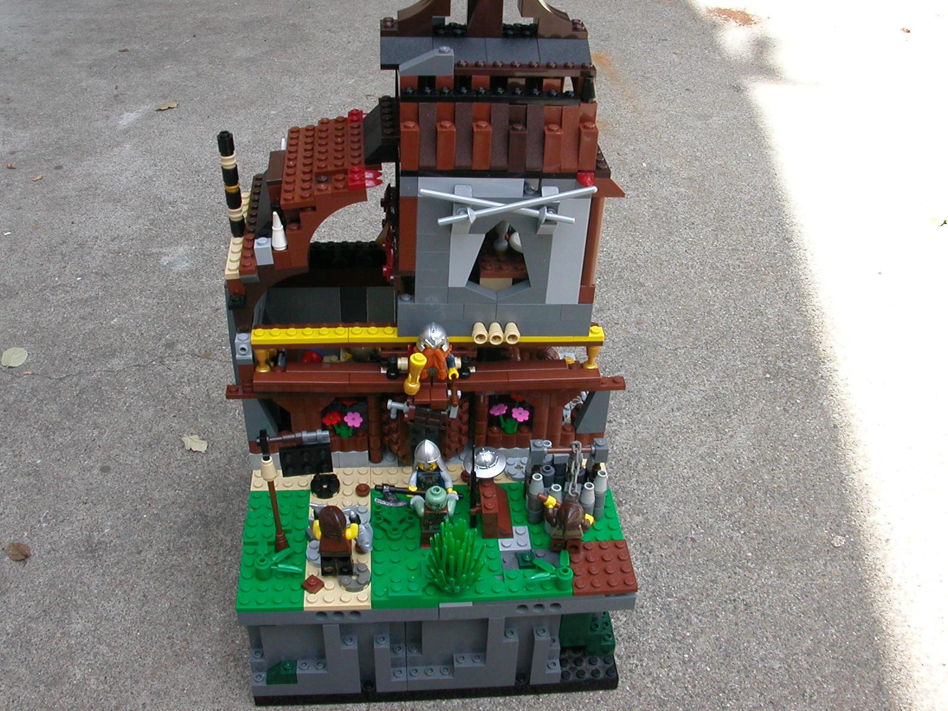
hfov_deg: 50.1
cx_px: 474
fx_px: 1013
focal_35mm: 37
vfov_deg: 38.7
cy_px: 356
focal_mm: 5.6
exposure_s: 1/194
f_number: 4.5
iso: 100
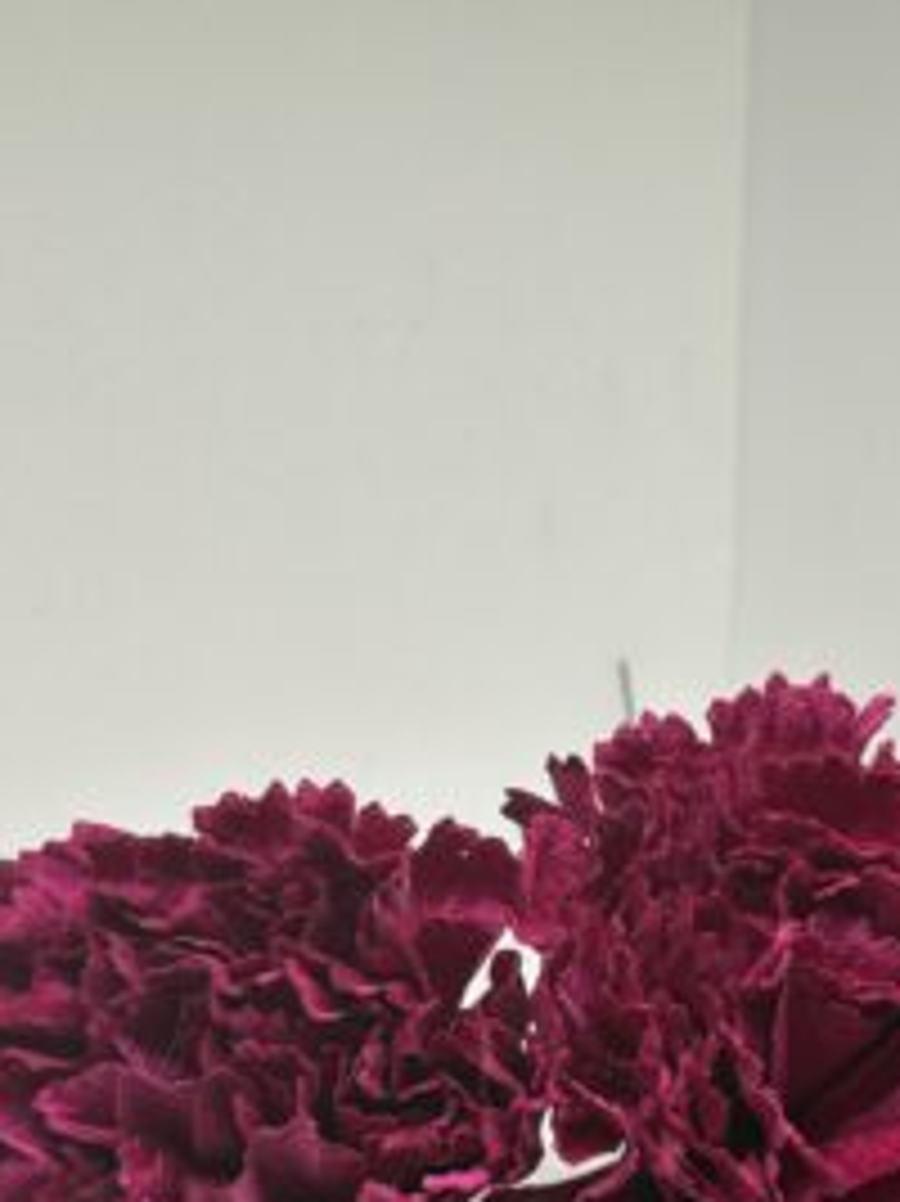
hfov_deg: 18.9
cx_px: 526
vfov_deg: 24.8
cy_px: 860
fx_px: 2706
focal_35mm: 78
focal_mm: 5.96
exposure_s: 1/100
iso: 25
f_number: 1.6
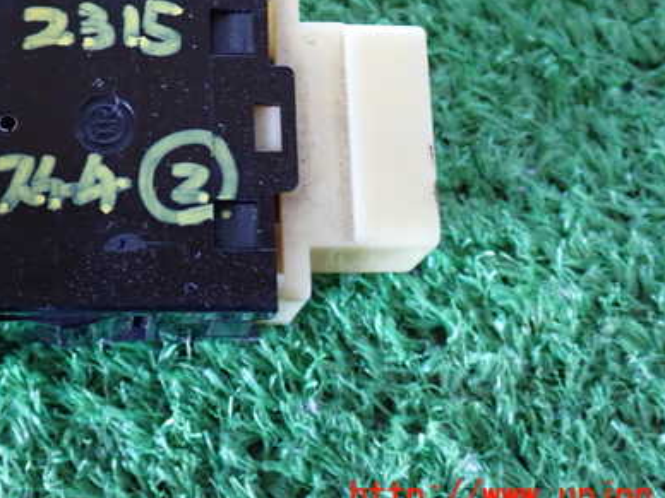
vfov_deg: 21.5
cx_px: 223
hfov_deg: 28.4
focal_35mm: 68
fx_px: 1306
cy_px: 133
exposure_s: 1/25
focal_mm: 7.84
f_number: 2.9
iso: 800
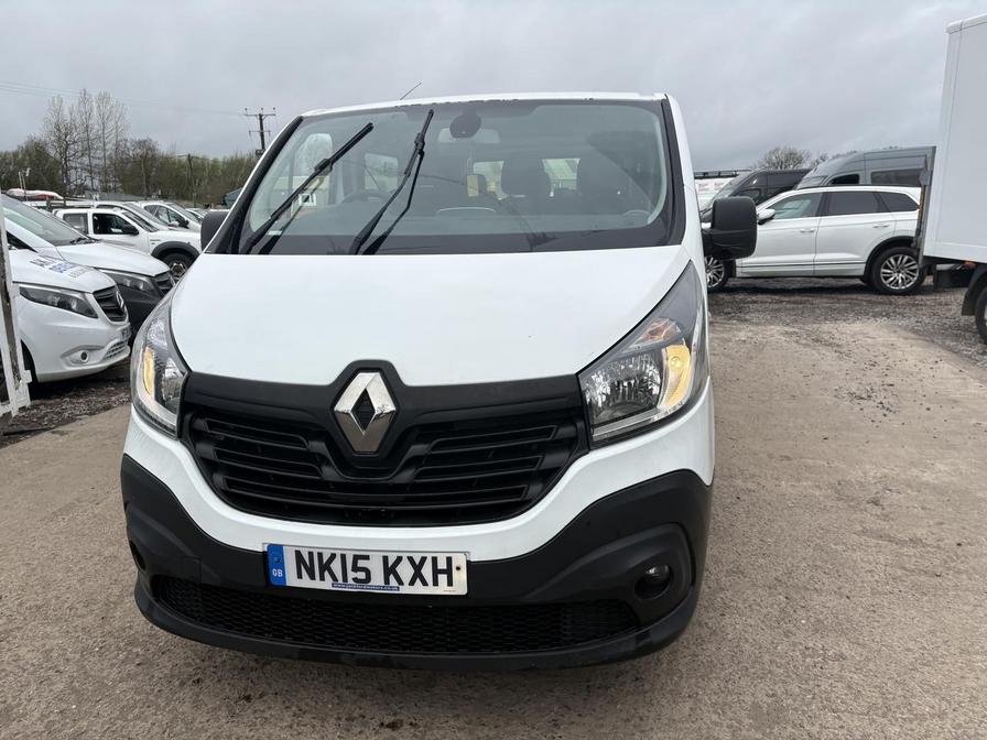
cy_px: 370
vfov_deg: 53.1
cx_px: 494
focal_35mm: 26
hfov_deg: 67.3
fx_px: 741
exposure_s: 1/1848
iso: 50
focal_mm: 5.96
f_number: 1.6
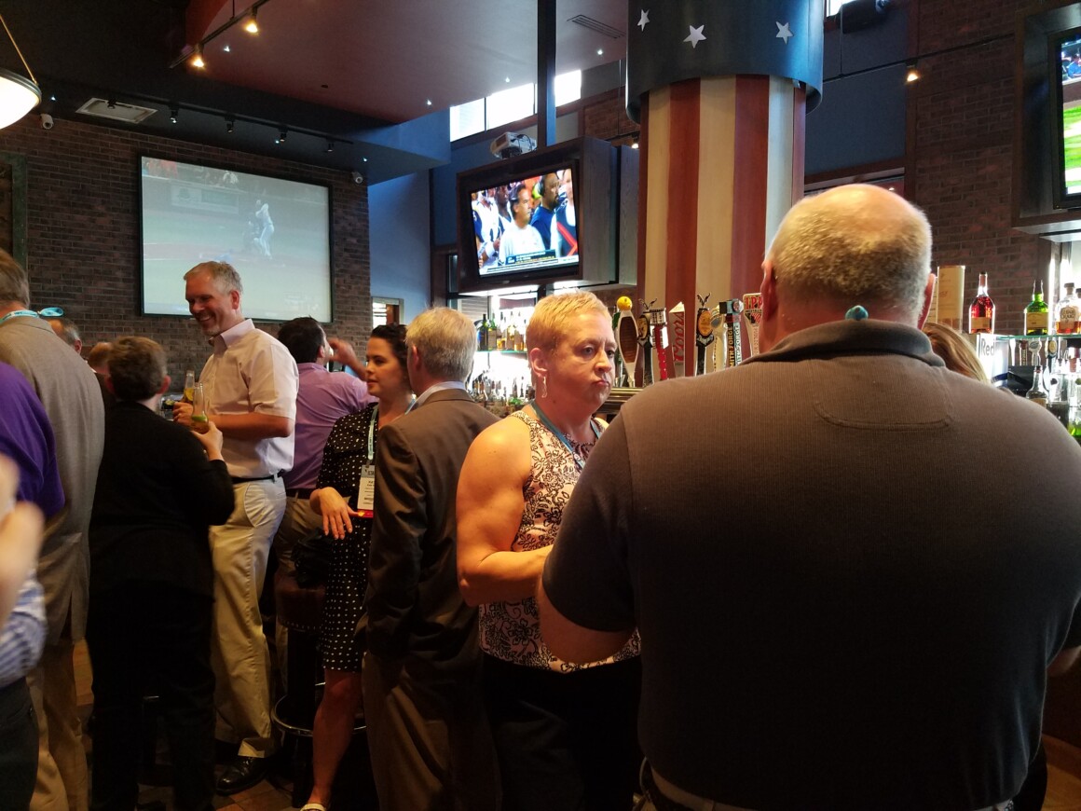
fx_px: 812
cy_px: 406
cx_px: 540
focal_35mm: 26
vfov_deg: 53.1
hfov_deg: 67.3
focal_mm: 4.2
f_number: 1.7
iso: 250
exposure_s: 1/17
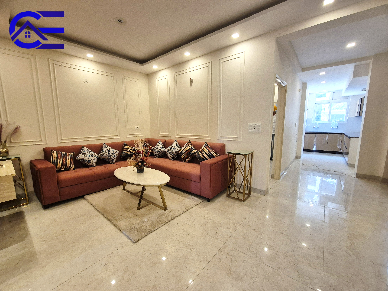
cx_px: 194
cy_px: 146
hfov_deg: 106.2
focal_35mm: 13
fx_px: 146
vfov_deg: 89.9
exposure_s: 1/50
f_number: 2.2
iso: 125
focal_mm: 2.2
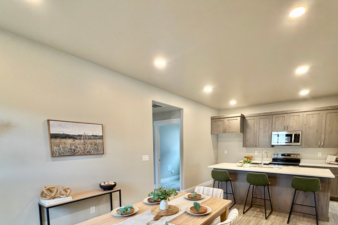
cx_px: 186
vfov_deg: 61.7
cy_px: 163
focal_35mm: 19
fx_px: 178
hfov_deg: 86.7
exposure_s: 1/120
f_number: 2.2
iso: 320
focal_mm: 2.22
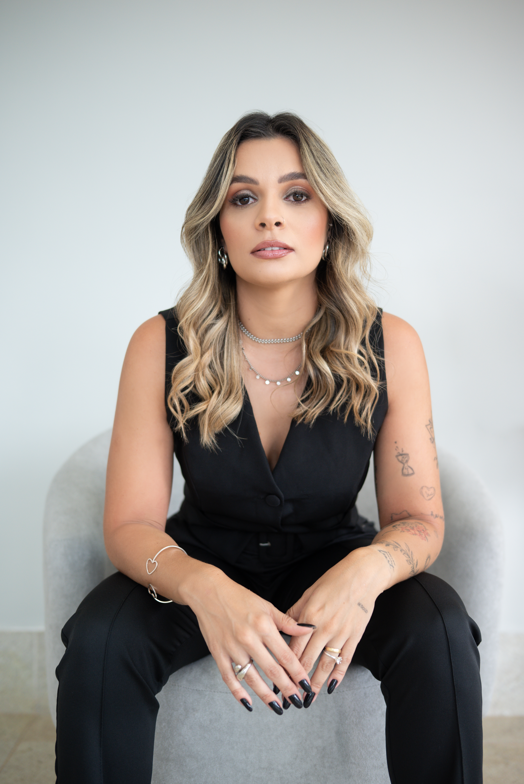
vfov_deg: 48.4
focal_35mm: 40
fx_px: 872
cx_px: 262
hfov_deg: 33.4
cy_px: 392
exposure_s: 1/250
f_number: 2.8
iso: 320
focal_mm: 40
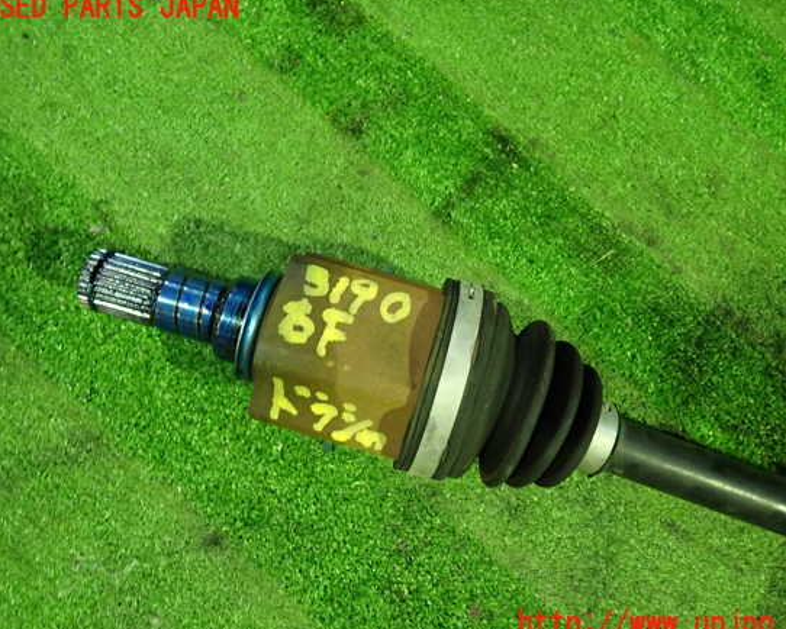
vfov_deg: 53.2
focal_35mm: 27
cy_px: 316
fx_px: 628
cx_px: 410
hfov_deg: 64.0
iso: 640
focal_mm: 4.5
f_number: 2
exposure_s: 1/30
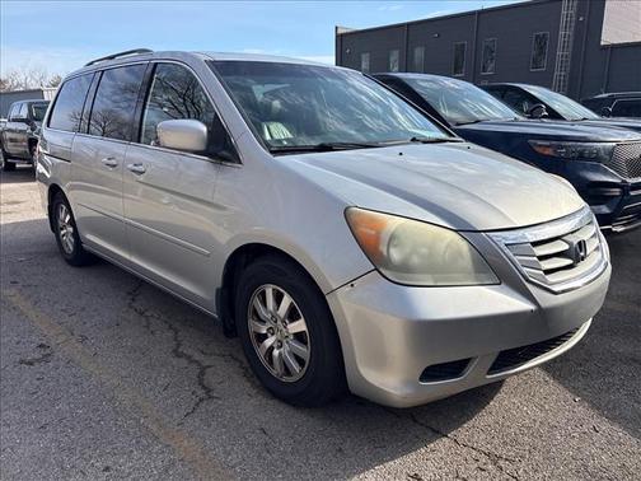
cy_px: 240
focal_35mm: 26
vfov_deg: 53.1
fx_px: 481
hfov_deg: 67.3
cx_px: 320
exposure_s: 1/3279
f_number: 1.6
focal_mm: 5.96
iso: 64
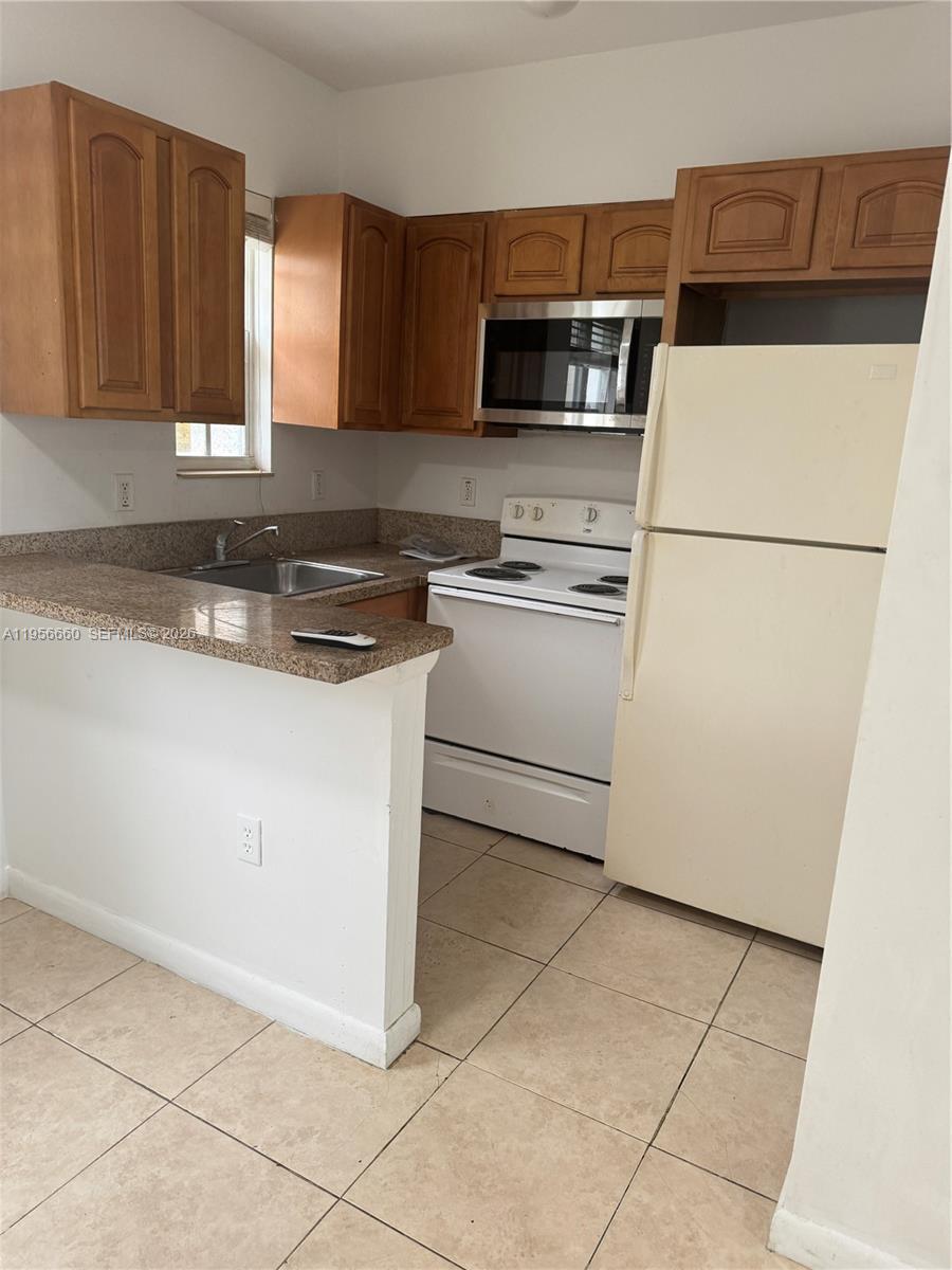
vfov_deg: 71.6
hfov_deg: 56.8
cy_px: 635
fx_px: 880
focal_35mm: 24
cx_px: 476
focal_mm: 6.76
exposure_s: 1/120
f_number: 1.78
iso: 200
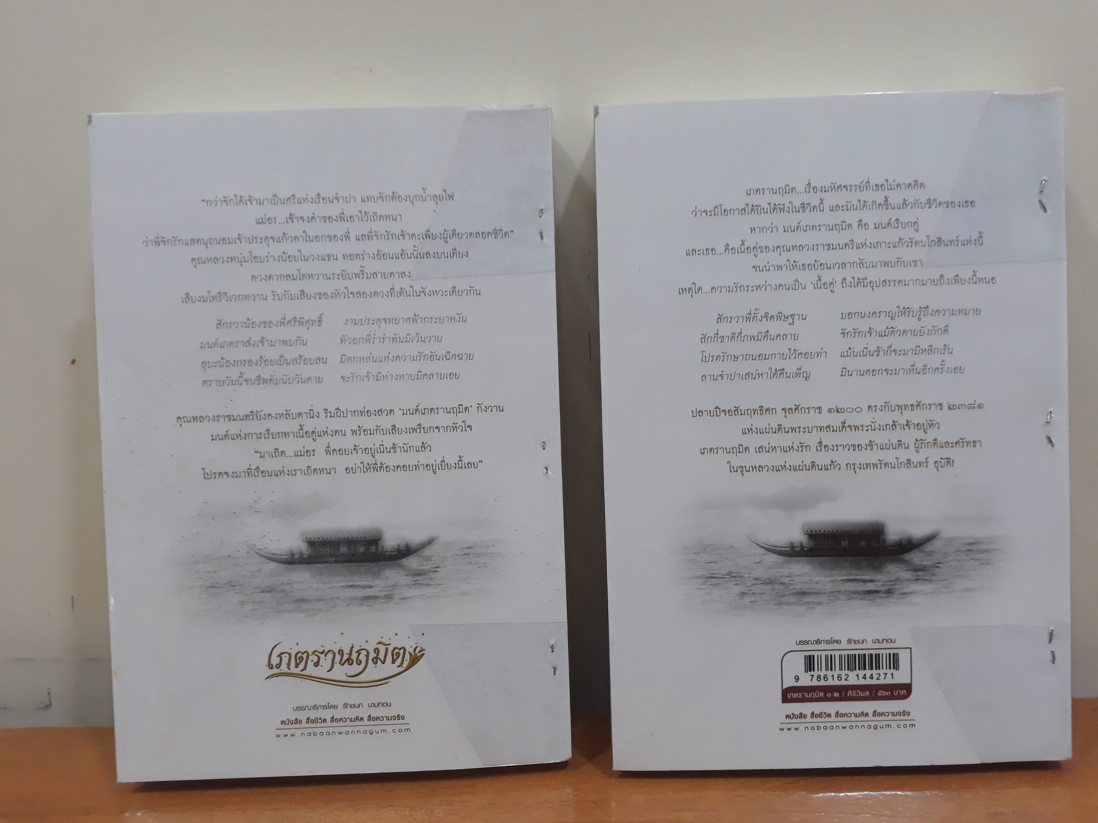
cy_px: 412
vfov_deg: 51.4
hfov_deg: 65.3
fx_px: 856
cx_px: 549
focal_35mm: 27
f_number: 1.9
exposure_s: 1/20
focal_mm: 3.6
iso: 200
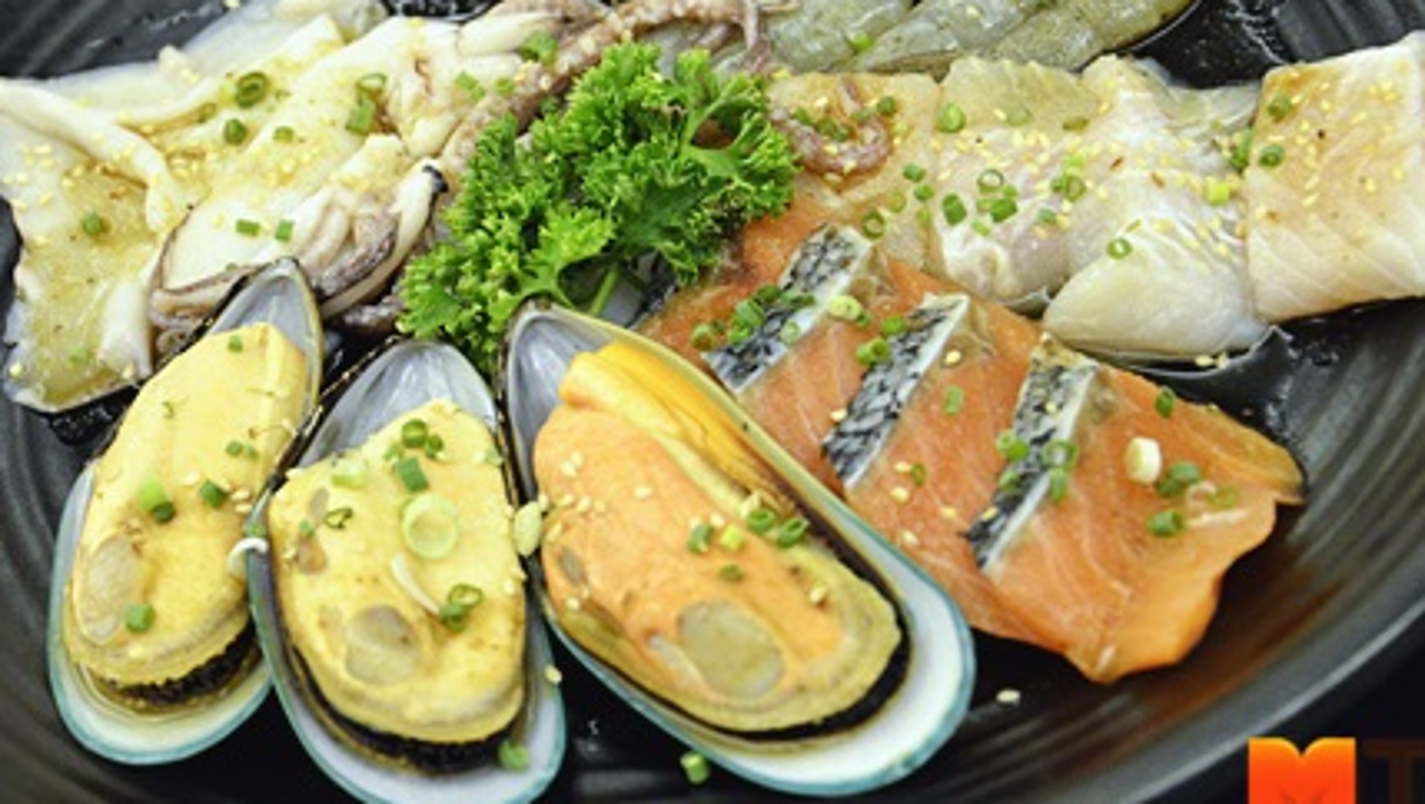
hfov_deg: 23.1
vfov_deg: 13.2
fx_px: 3479
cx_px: 631
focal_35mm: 92
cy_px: 254
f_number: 4.8
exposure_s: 1/60
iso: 2500
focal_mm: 42
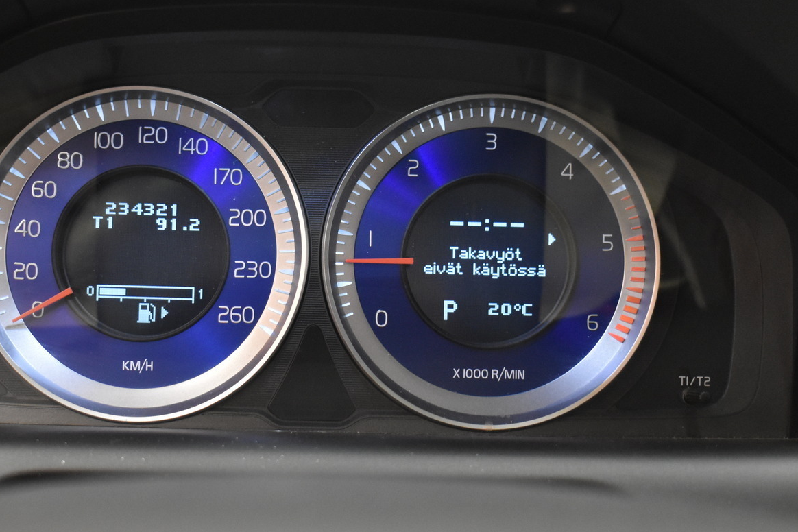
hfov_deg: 31.0
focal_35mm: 65
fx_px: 1434
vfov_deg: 21.0
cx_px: 319
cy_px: 265
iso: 2500
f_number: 4.2
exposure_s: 1/8
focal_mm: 31
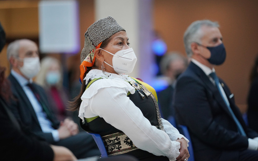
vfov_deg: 6.4
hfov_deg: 10.2
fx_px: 1441
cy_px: 78
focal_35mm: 205
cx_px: 129
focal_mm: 200
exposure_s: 1/1600
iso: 2500
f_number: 2.8
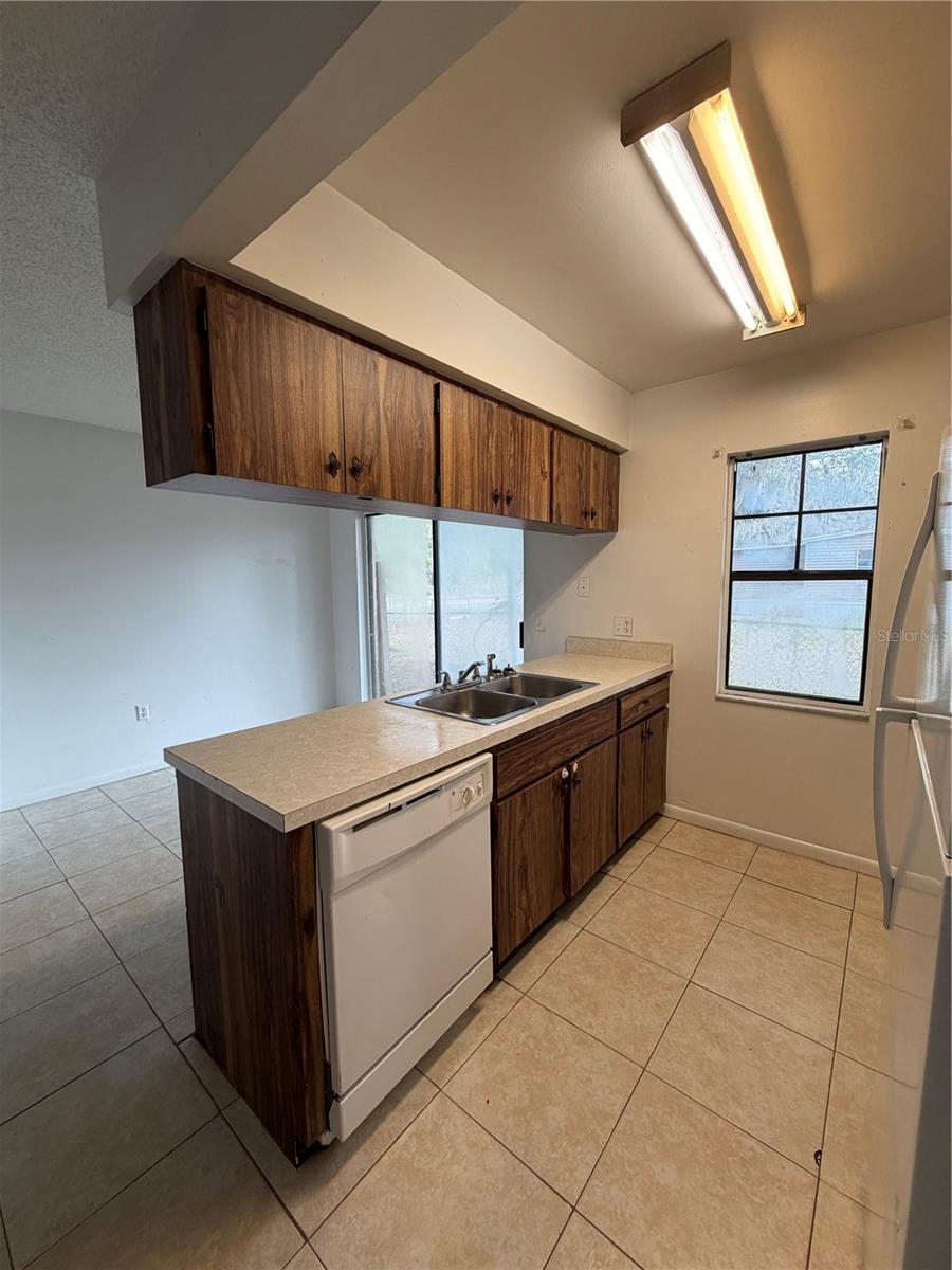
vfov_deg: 102.1
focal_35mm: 14
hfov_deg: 85.7
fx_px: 513
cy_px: 635
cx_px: 476
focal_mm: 2.22
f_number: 2.2
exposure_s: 1/120
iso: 160
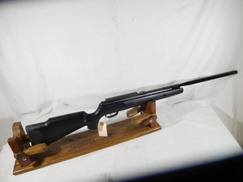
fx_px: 175
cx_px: 122
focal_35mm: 25
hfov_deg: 69.4
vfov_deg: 54.9
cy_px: 91
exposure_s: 1/30
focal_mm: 4.5
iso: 125
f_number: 3.4
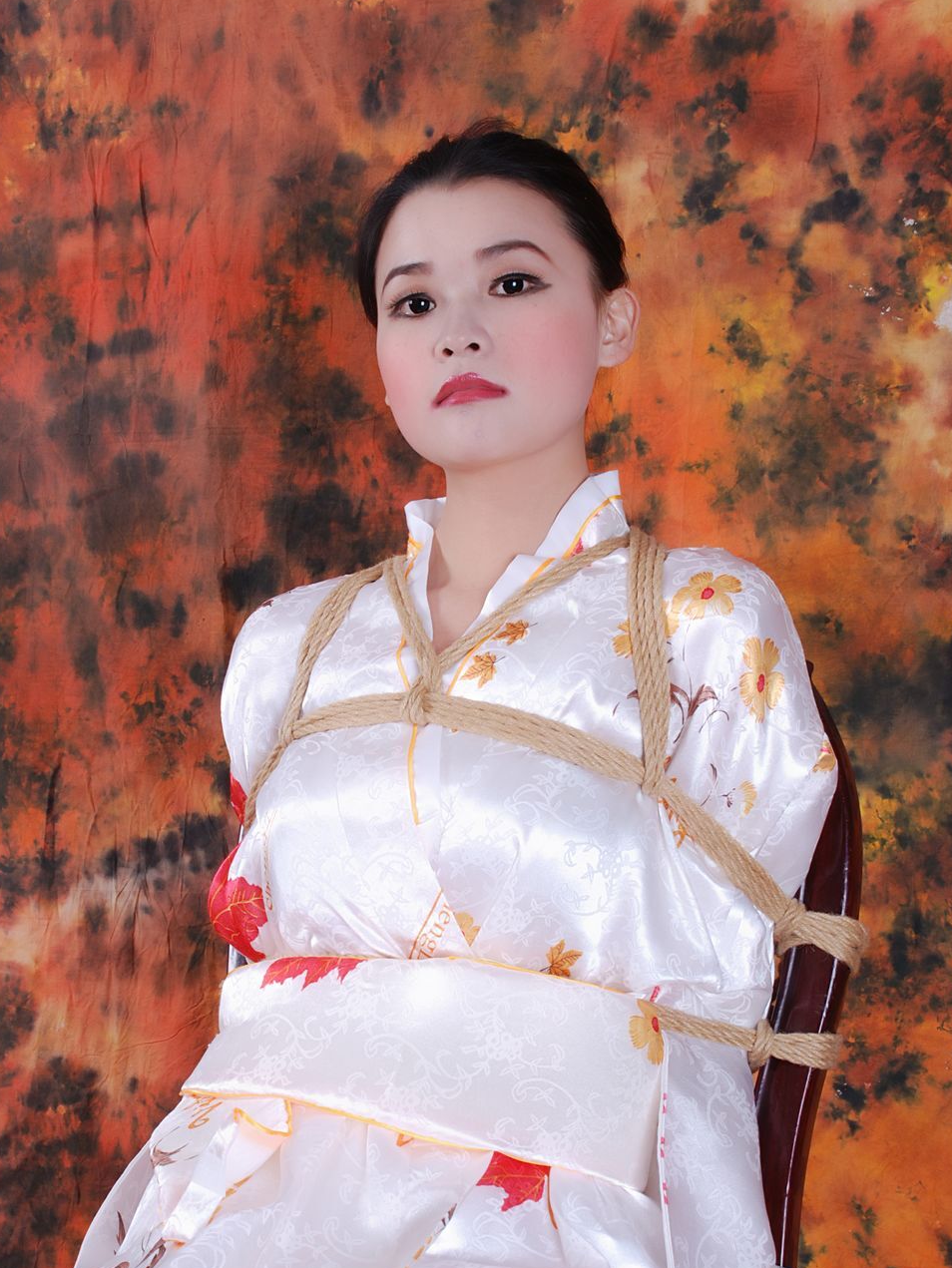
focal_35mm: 64
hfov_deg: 23.1
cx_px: 457
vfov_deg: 30.4
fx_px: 2331
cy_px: 755
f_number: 11
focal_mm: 35
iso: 100
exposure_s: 1/8
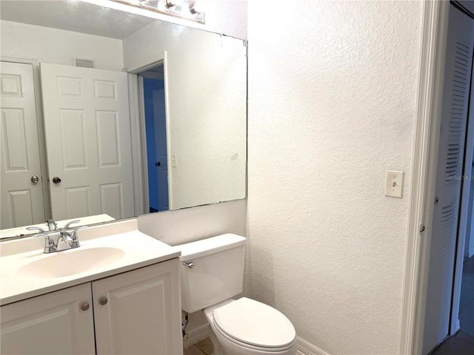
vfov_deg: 56.8
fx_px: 328
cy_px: 178
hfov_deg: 71.6
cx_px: 237
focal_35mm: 24
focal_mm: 6.76
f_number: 1.78
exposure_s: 1/151
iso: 50
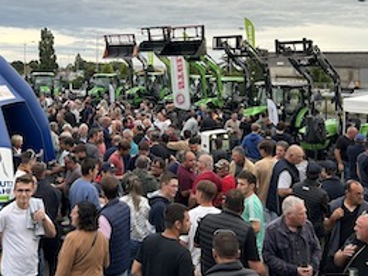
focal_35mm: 48
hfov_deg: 38.9
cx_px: 106
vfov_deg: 29.6
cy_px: 57
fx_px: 510
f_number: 1.5
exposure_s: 1/407
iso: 50
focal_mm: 5.7
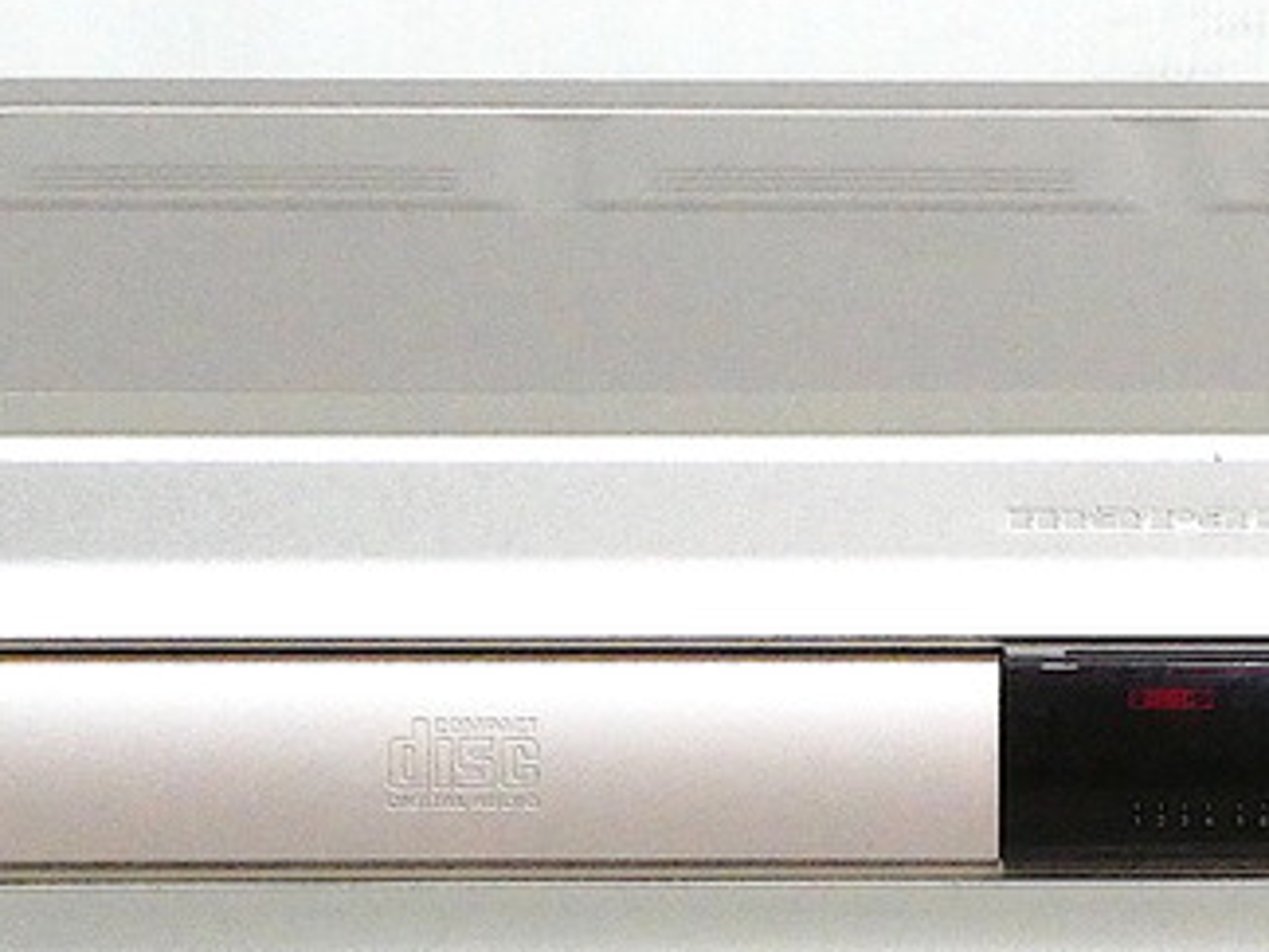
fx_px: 14664
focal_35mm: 400
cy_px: 572
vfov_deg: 3.7
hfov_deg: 4.9
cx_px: 1159
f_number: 5.3
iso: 1250
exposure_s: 1/80
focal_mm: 24.2
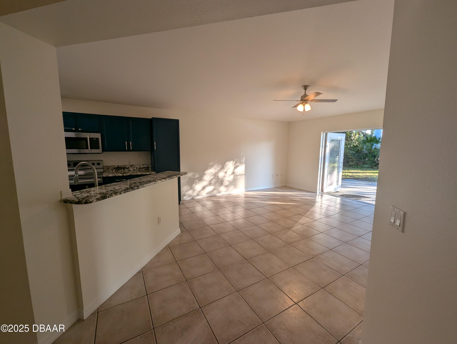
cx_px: 228
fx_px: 172
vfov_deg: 90.0
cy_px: 172
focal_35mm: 13
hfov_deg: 106.1
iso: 43
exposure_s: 1/134
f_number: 2.2
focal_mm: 1.95
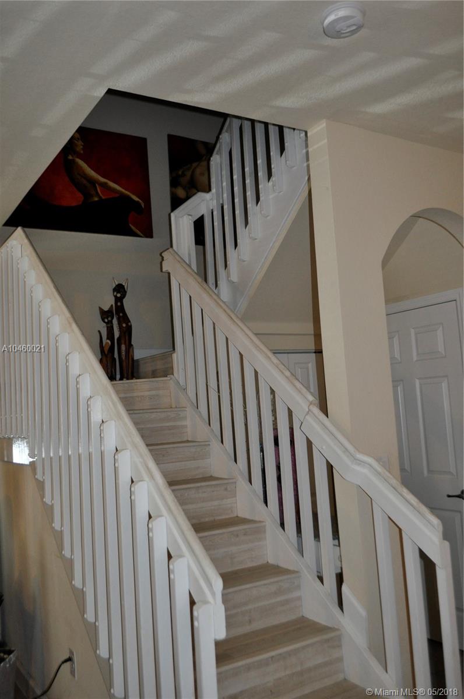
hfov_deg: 39.8
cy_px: 350
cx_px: 232
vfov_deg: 57.3
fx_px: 640
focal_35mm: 33
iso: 800
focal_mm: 22
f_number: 3.8
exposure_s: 1/60
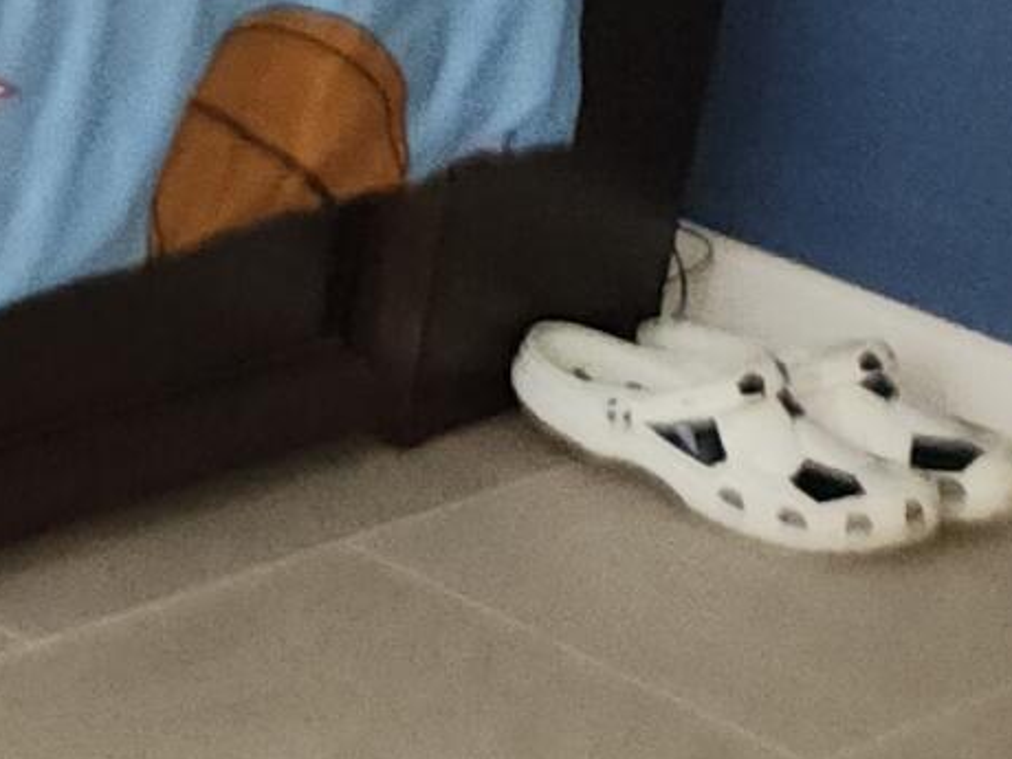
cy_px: -488
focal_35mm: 150
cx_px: -2064
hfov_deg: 9.8
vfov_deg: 9.5
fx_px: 4385
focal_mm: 6.4
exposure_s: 1/10
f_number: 1.8
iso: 250
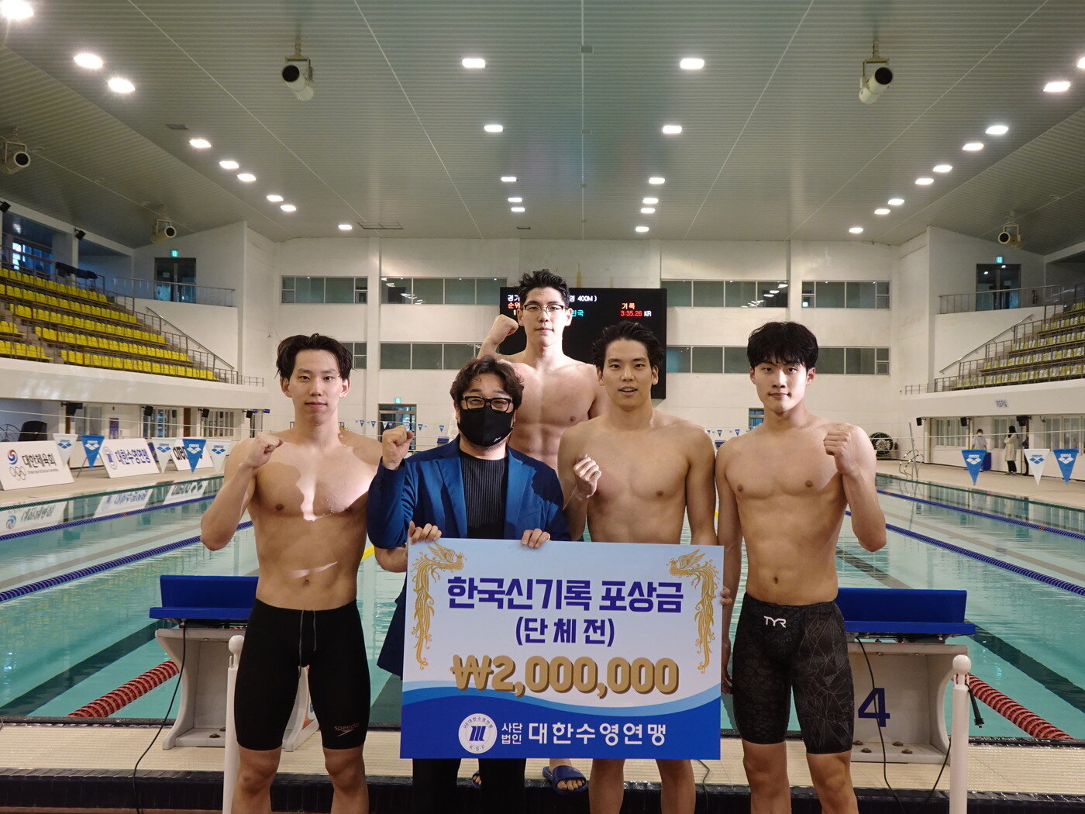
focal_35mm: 37
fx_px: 1160
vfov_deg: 38.7
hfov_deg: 50.1
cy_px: 407
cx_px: 542
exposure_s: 1/40
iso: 200
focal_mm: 6.26
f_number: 4
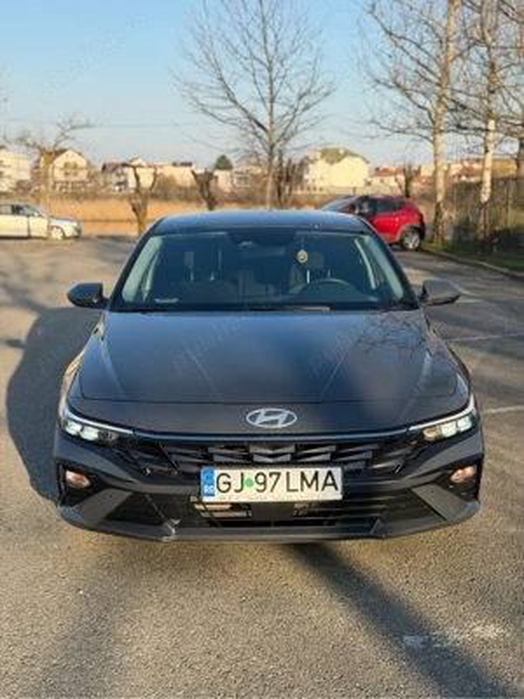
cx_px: 262
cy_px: 350
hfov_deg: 30.3
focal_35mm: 48
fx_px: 969
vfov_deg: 39.7
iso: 64
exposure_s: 1/1883
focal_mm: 6.76
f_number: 1.78
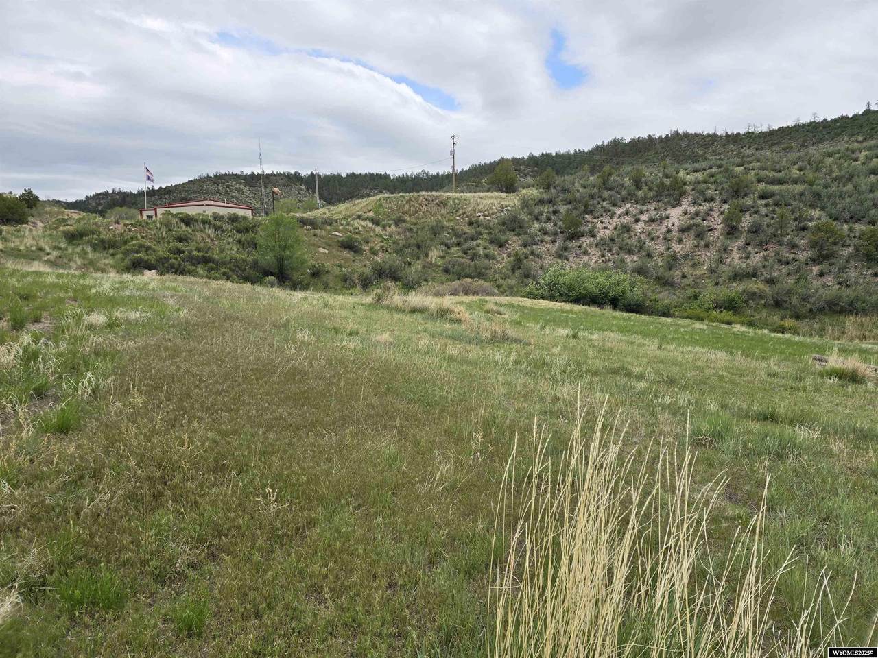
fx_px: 583
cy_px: 329
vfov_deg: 58.9
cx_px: 439
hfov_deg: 73.9
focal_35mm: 23
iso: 12
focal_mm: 6.3
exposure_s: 1/861
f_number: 1.7
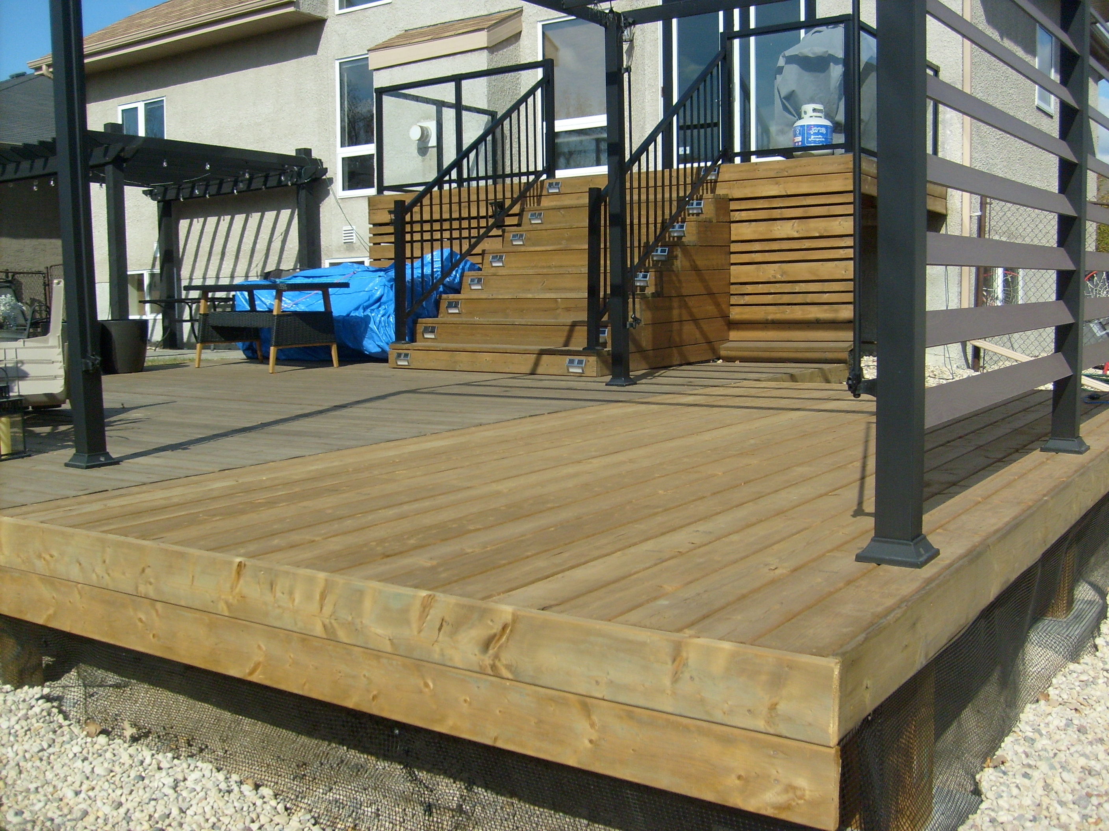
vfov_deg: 40.7
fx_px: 1121
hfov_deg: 52.6
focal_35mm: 35
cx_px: 554
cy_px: 416
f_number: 7.1
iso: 80
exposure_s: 1/350
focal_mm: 5.8
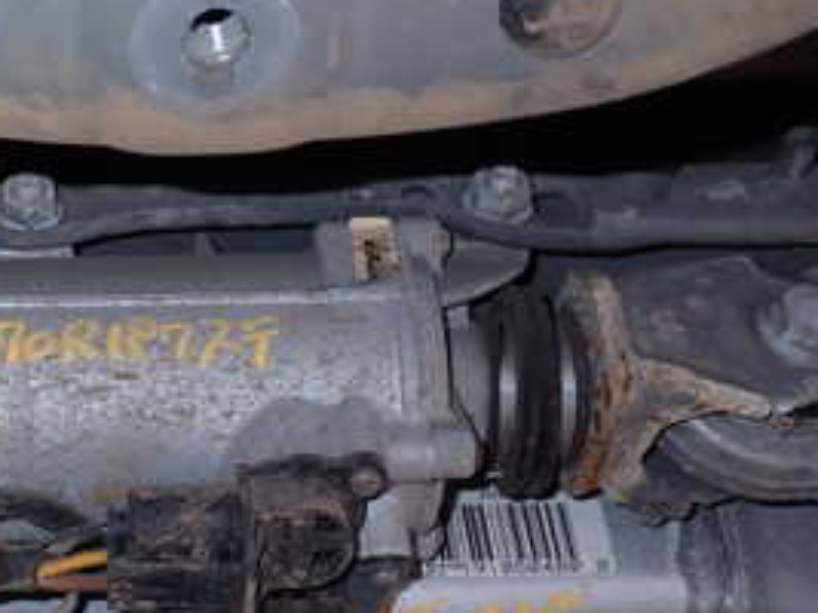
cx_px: -3
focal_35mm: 72
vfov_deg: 20.4
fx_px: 1701
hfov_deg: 25.7
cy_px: 310
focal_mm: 5.79
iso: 200
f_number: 2.4
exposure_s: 1/30
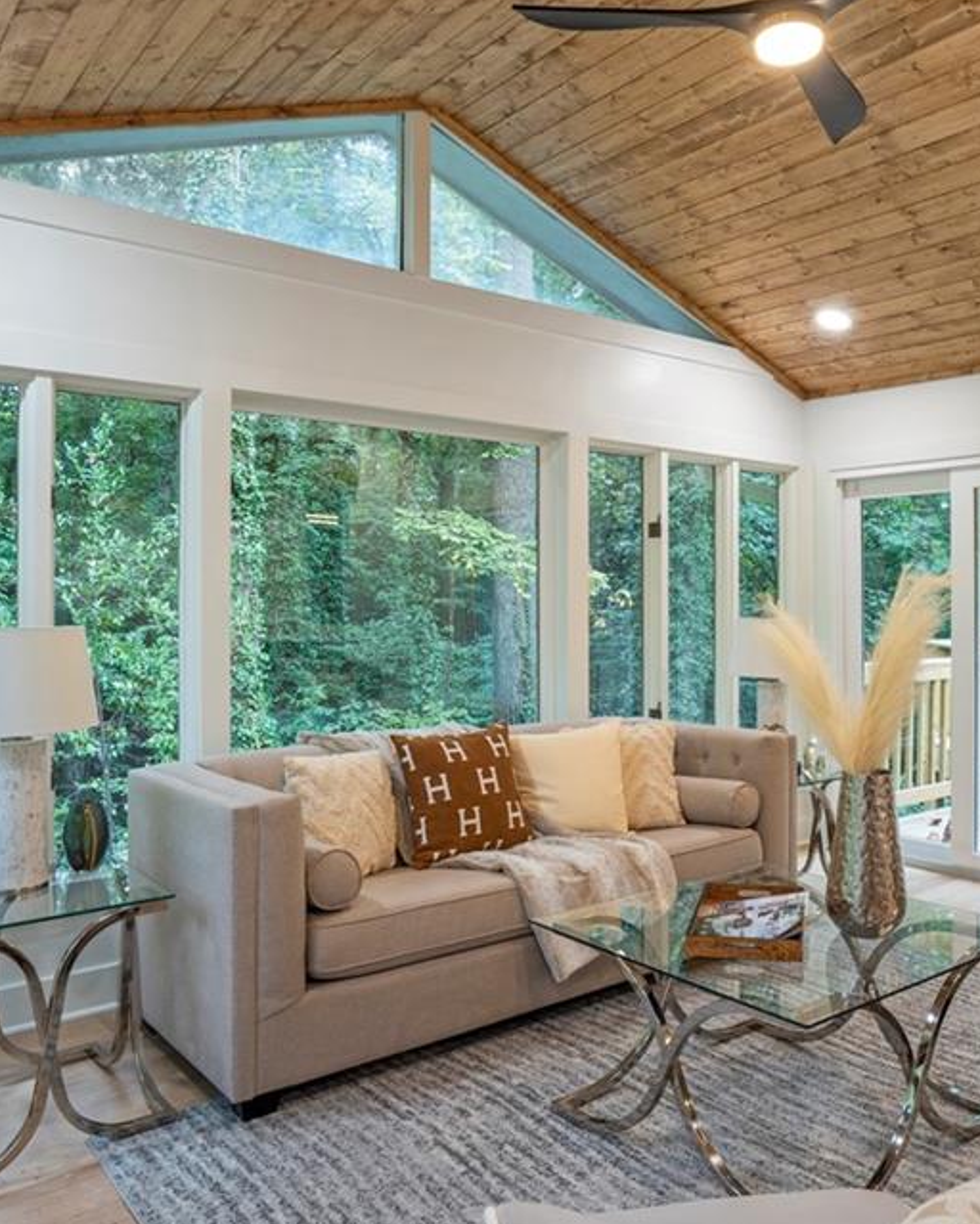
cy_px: 604
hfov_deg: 52.7
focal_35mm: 27
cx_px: 605
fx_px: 979
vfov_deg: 64.1
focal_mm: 18
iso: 400
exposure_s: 1/10
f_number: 8
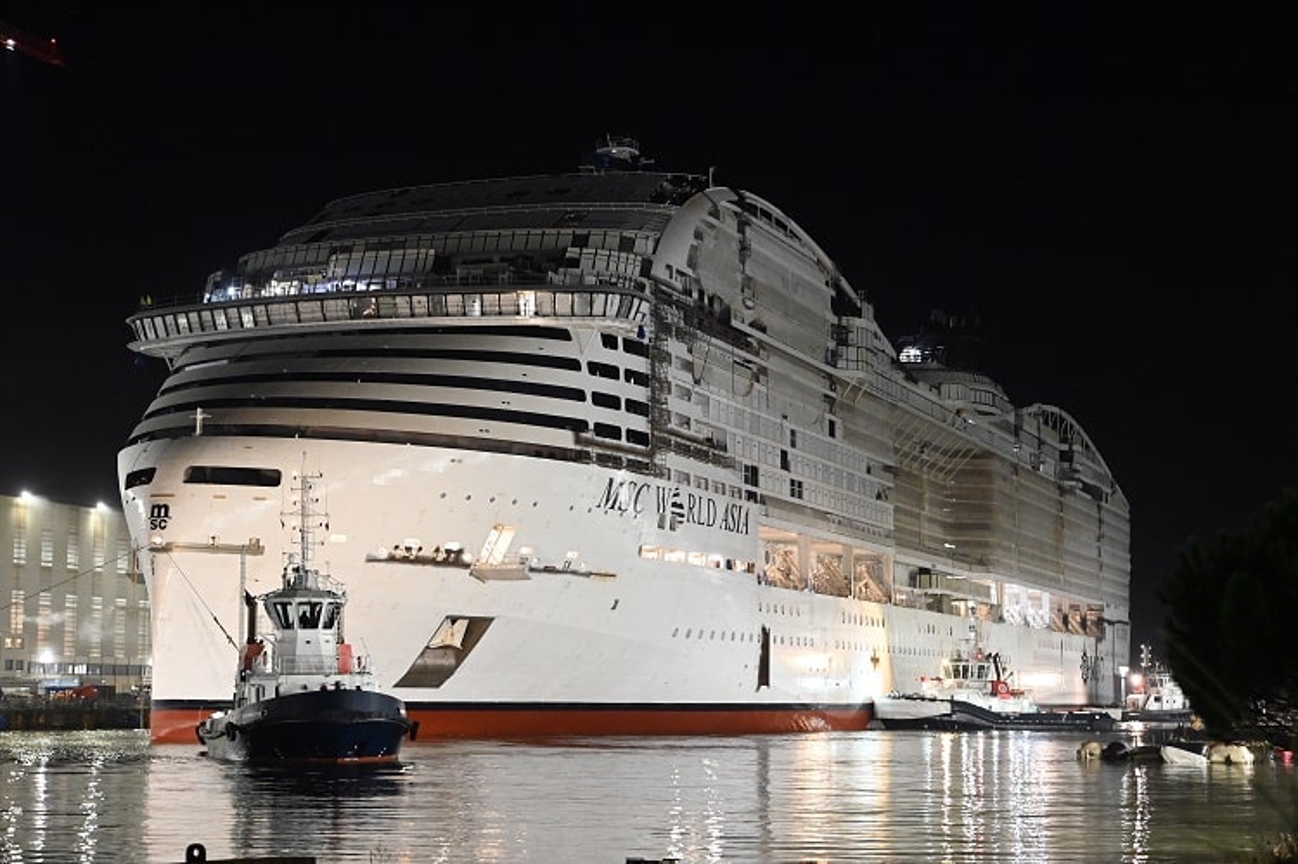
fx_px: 2090
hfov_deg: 34.5
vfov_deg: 23.3
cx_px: 649
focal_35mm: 58
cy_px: 432
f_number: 5.6
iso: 10000
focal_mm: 58
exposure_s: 1/30
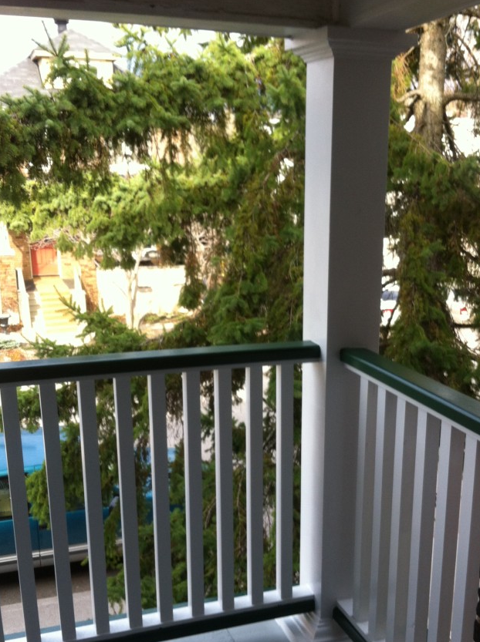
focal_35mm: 43
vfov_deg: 43.8
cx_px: 268
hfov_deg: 33.5
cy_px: 361
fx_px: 797
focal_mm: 3.85
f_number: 2.8
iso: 80
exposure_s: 1/135
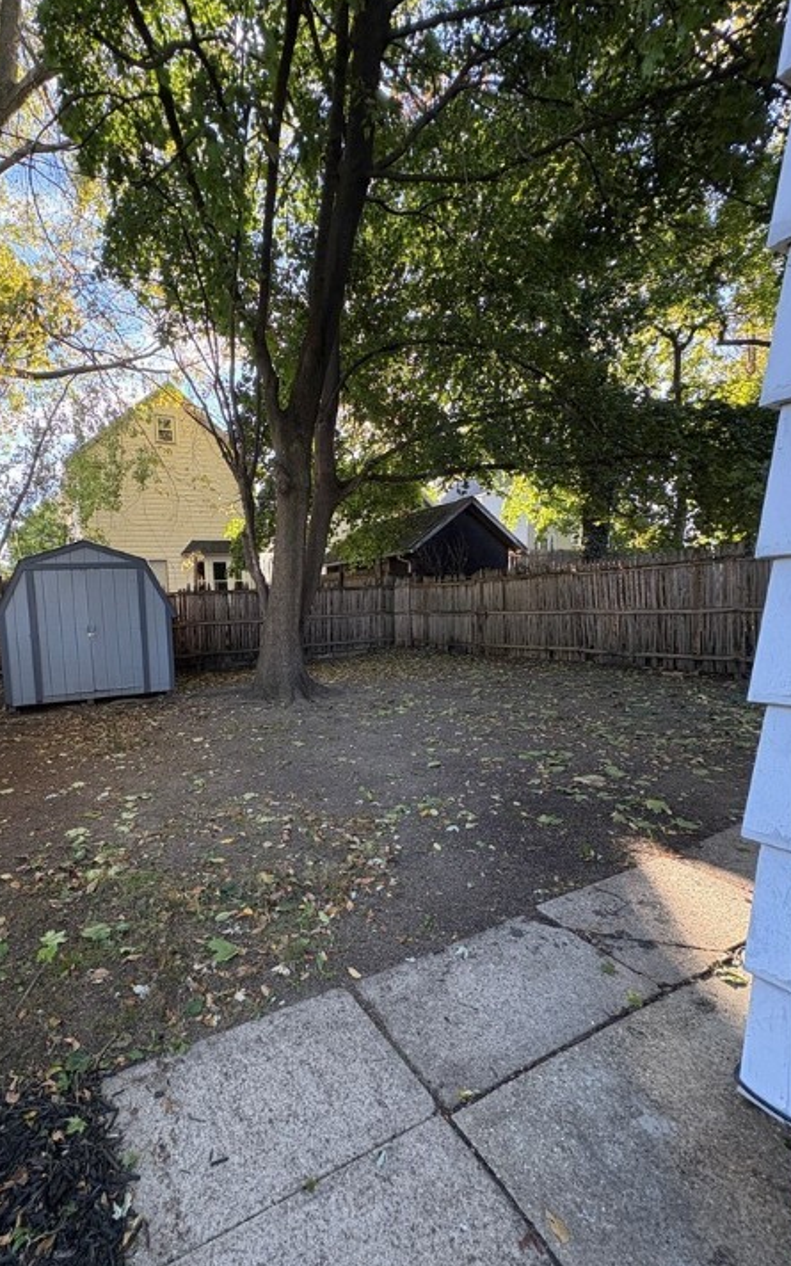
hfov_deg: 70.2
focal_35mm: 16
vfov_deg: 97.8
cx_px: 300
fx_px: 552
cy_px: 660
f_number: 2.2
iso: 125
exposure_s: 1/100
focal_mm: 2.22
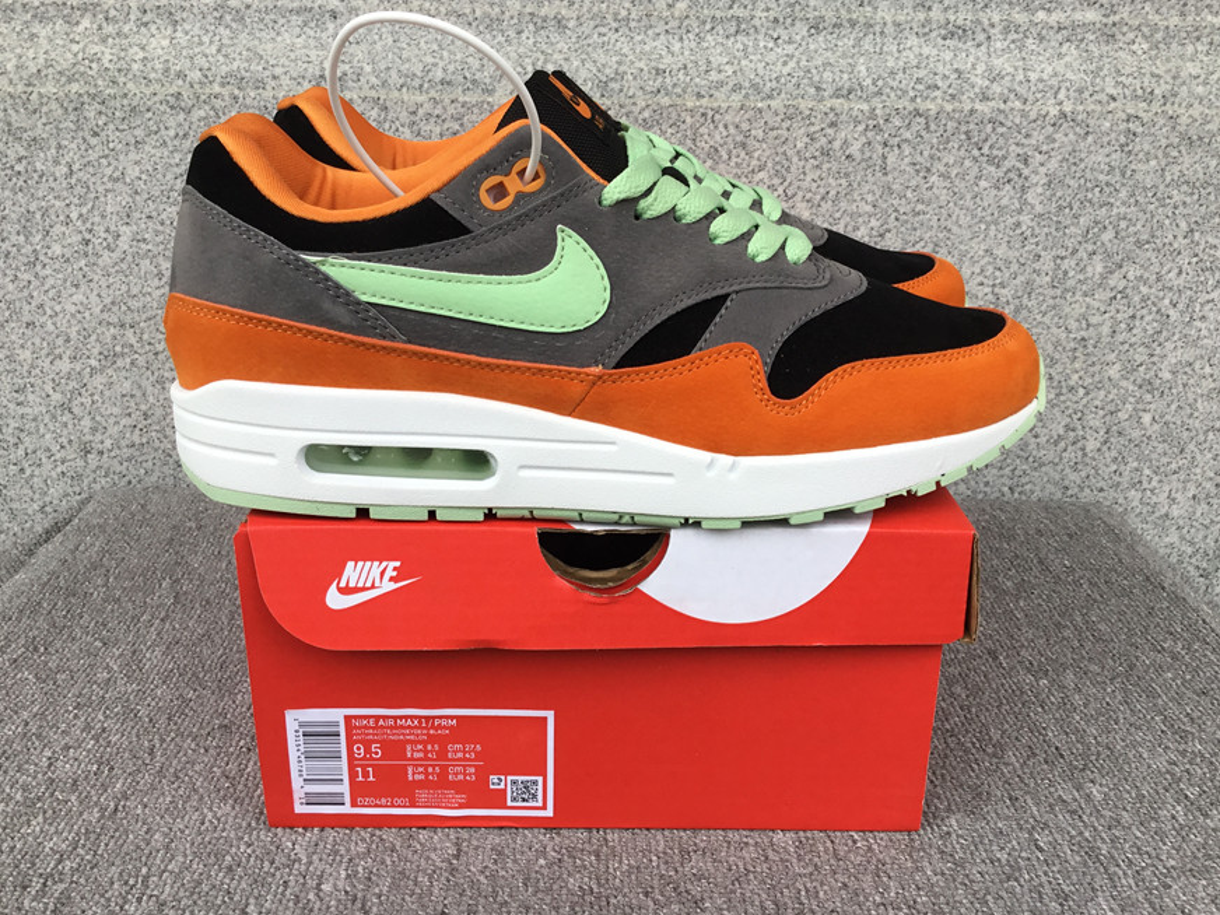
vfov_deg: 44.2
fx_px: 1128
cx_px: 618
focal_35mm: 32
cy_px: 450
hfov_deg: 56.8
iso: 25
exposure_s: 1/100
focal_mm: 3.3
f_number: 2.4
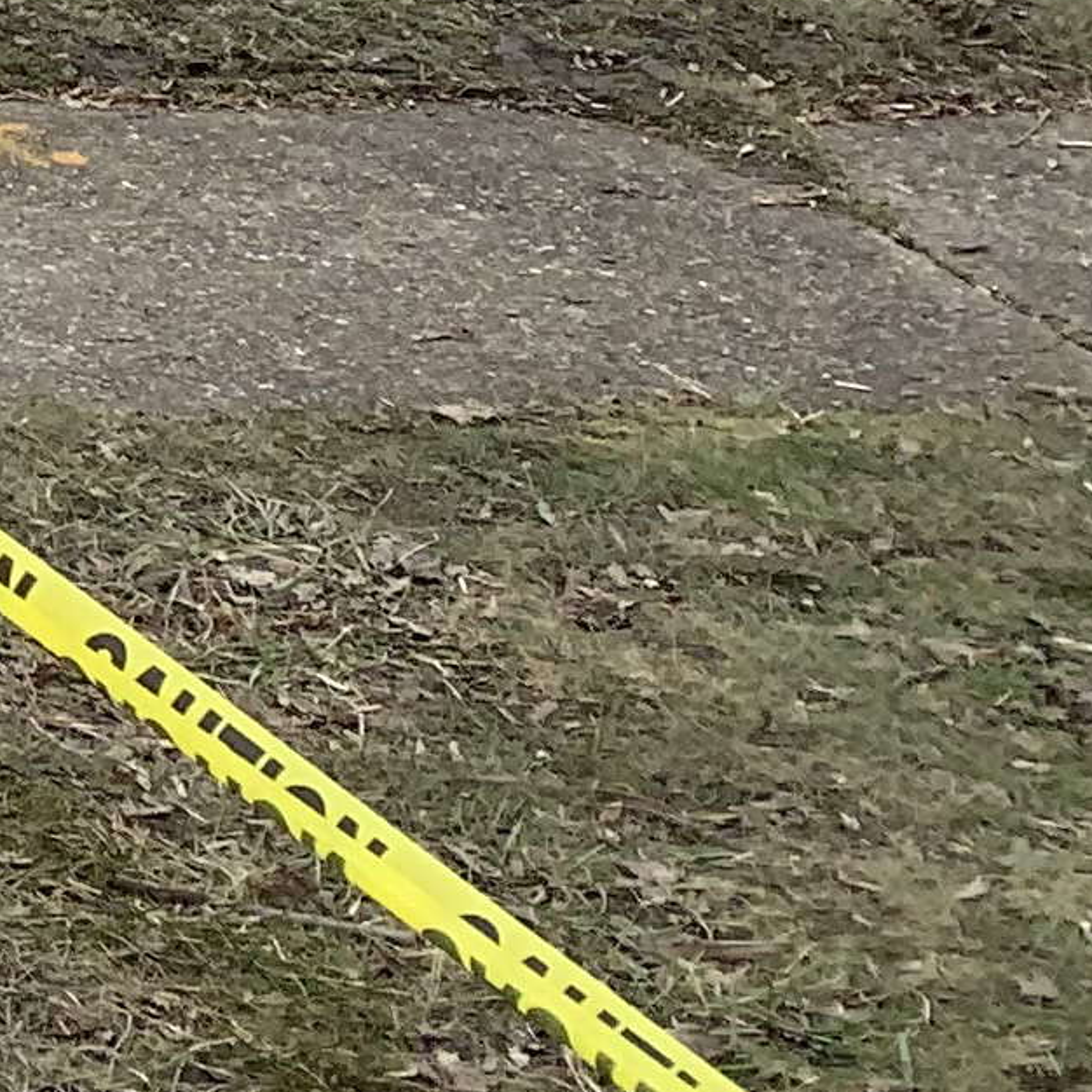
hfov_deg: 9.2
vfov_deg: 11.1
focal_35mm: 148
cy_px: -836
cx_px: -2264
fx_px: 5282
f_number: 1.8
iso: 25
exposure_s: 1/620
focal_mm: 4.25
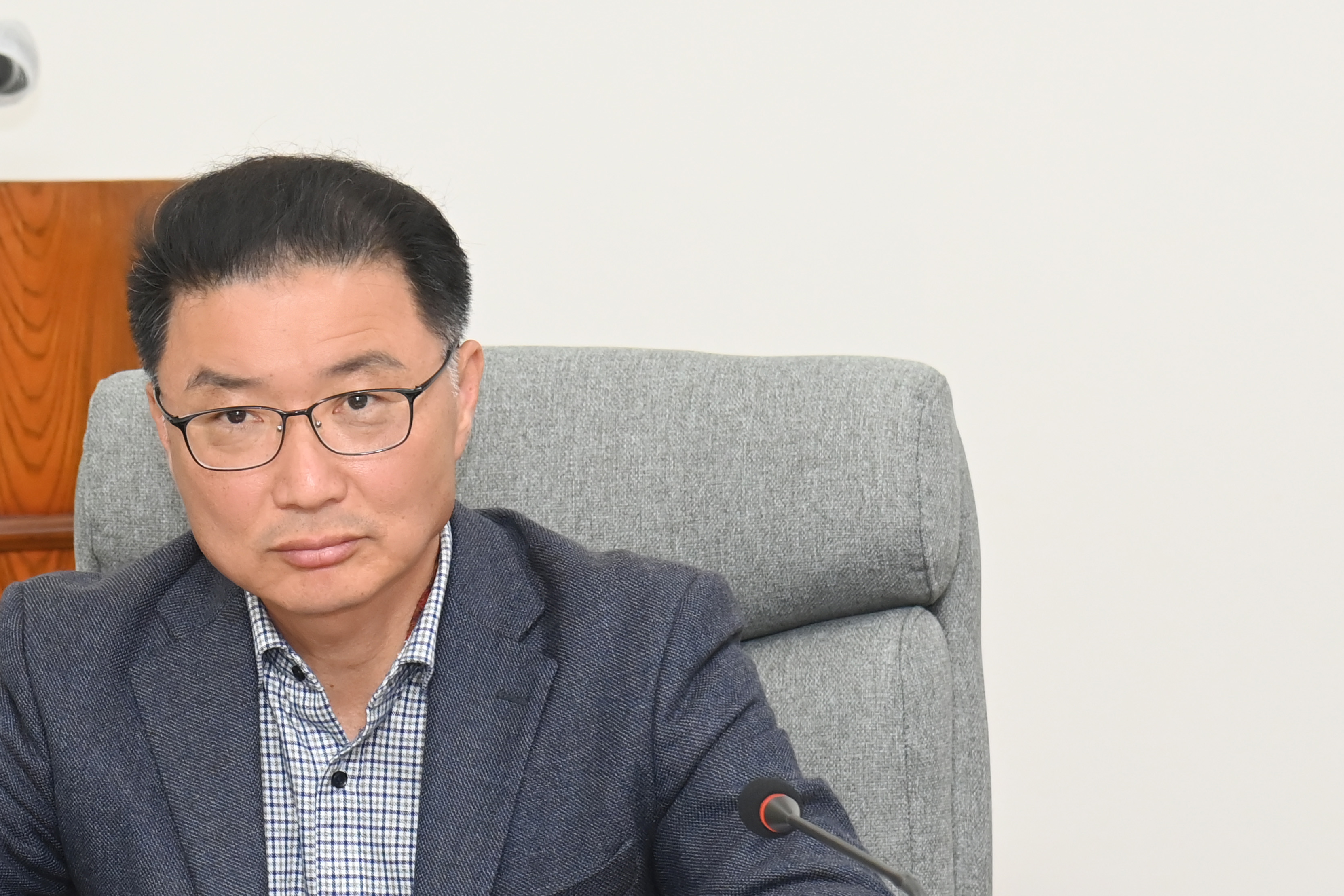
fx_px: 7503
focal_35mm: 201
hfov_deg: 10.2
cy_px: 633
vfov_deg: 6.8
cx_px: 258
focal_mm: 120
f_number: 6.3
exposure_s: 1/250
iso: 2500
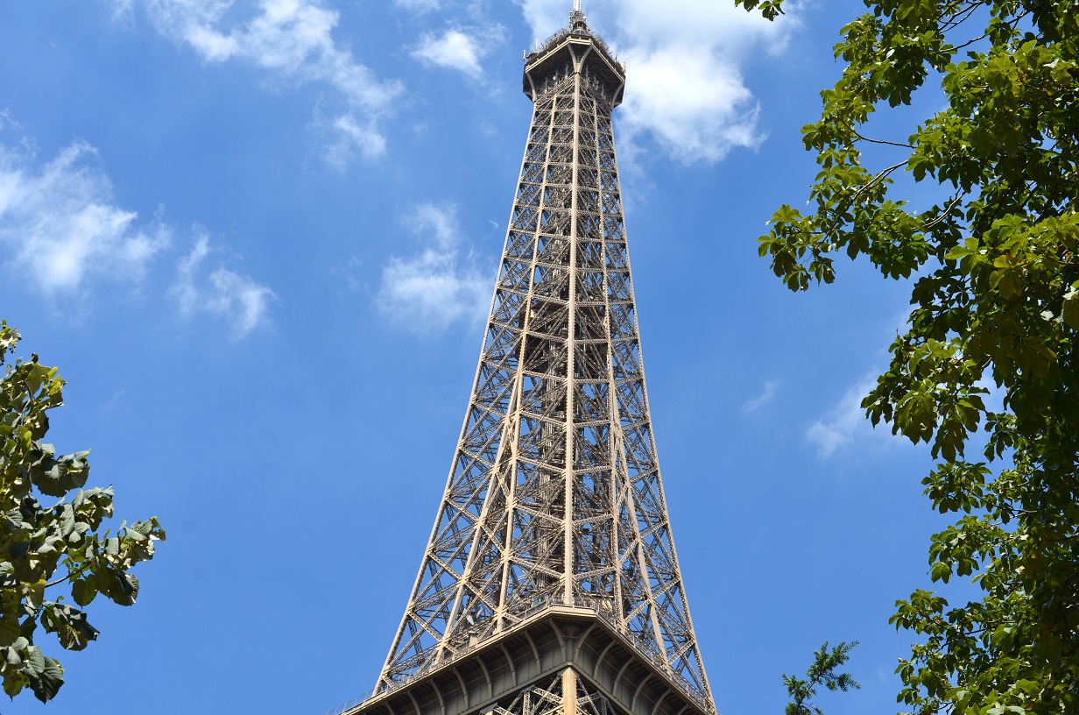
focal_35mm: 52
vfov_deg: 25.6
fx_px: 1570
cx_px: 540
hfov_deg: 37.9
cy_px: 358
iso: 125
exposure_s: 1/250
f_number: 8
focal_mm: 35
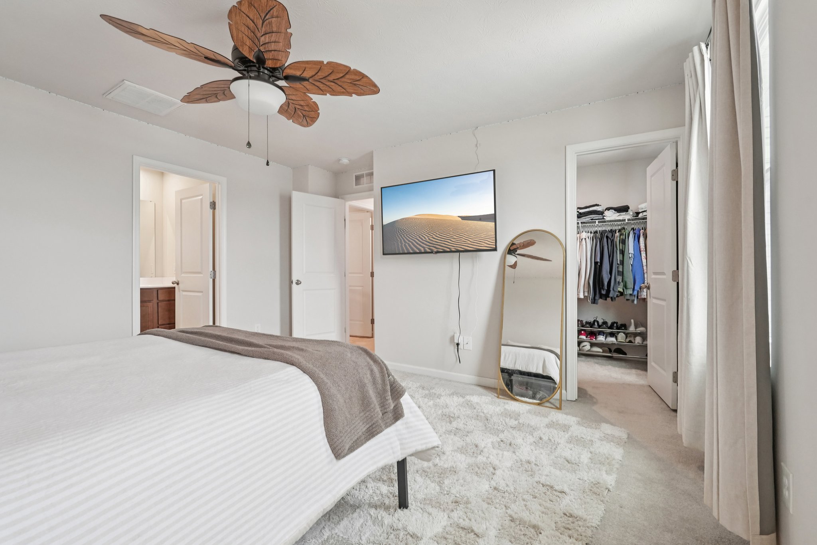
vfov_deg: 73.7
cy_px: 272
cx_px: 408
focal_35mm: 16
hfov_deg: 96.7
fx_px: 363
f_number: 8
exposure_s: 1/30
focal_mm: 16
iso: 1000
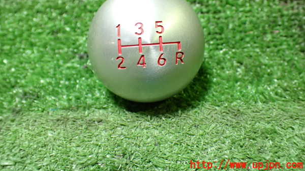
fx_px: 283
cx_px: 152
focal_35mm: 35
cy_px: 57
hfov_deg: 56.6
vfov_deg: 33.4
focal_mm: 5.79
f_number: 2.4
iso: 800
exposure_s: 1/125
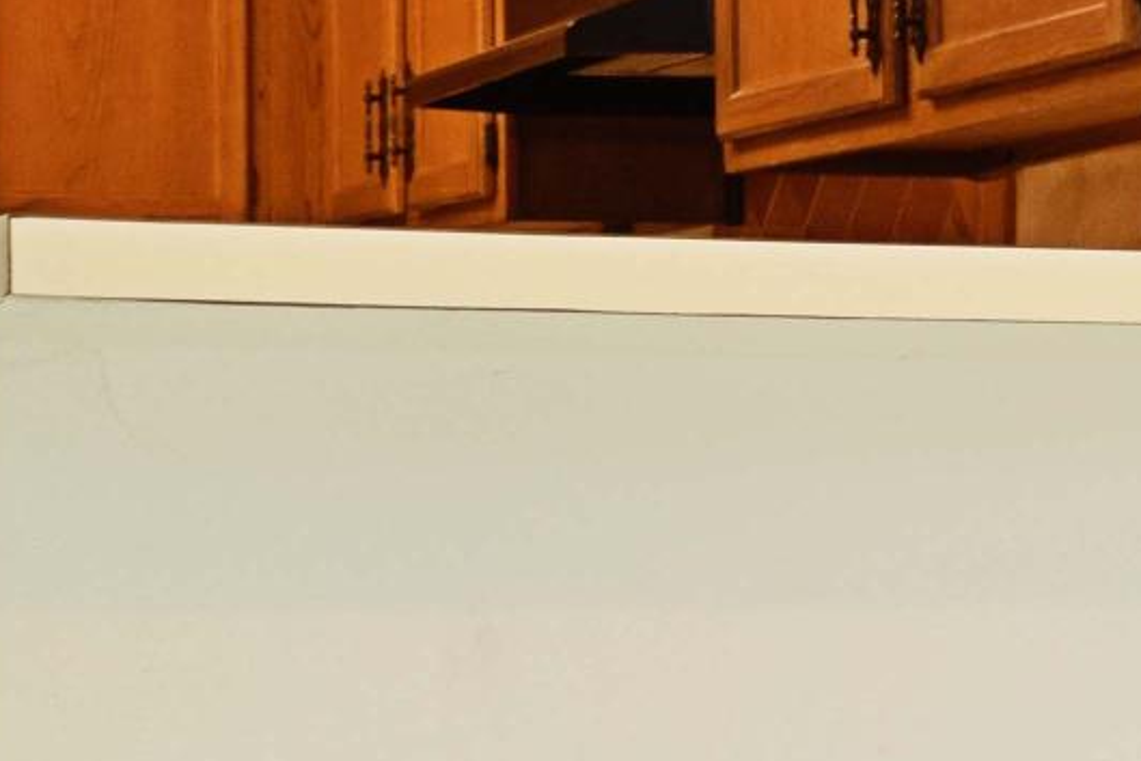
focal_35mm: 153
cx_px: 1352
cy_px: 414
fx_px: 4850
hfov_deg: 13.1
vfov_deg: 9.0
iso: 200
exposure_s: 1/2
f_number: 16
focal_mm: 18
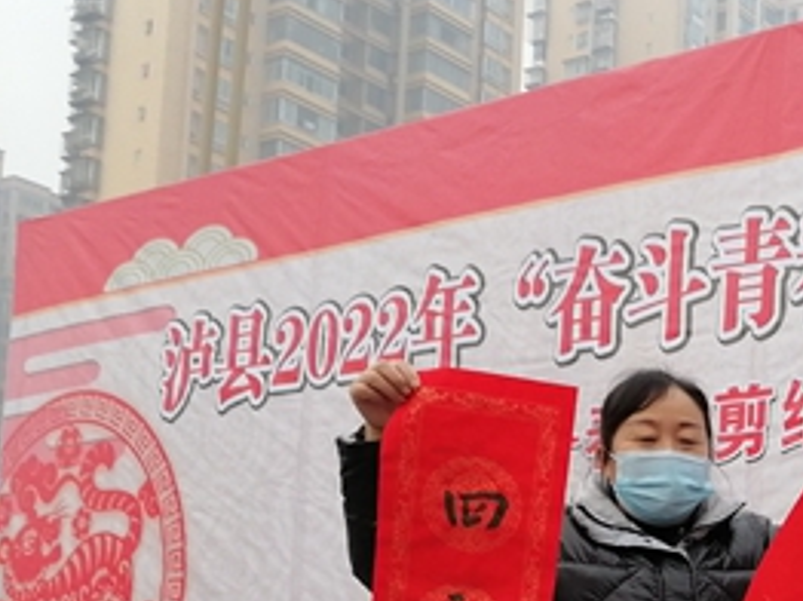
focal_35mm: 66
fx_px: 1530
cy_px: 675
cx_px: 978
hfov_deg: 26.1
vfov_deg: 21.0
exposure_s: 1/900
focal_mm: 5.3
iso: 160
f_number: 1.8
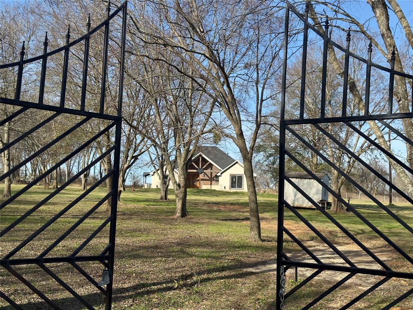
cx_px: 206
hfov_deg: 39.7
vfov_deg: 30.3
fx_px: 573
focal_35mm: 48
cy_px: 155
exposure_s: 1/2611
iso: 64
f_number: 1.78
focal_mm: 6.76
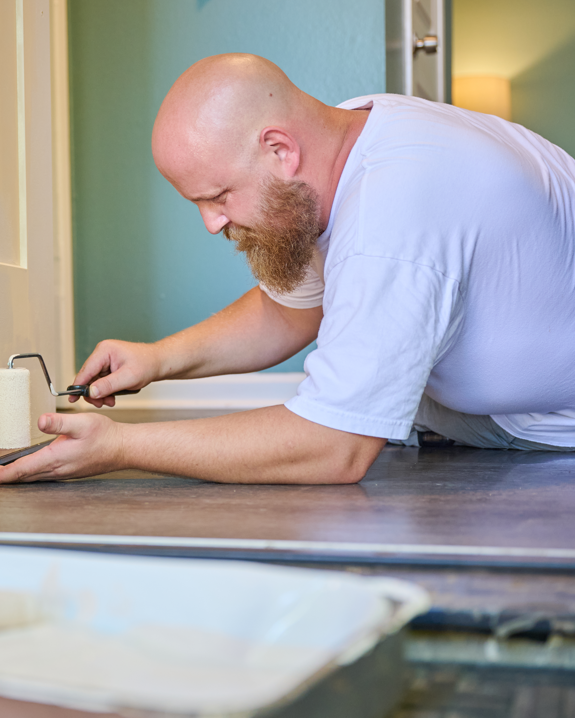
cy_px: 362
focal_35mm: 64
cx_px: 145
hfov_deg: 23.6
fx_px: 1361
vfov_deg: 29.6
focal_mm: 45
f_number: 2.8
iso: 560
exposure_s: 1/160
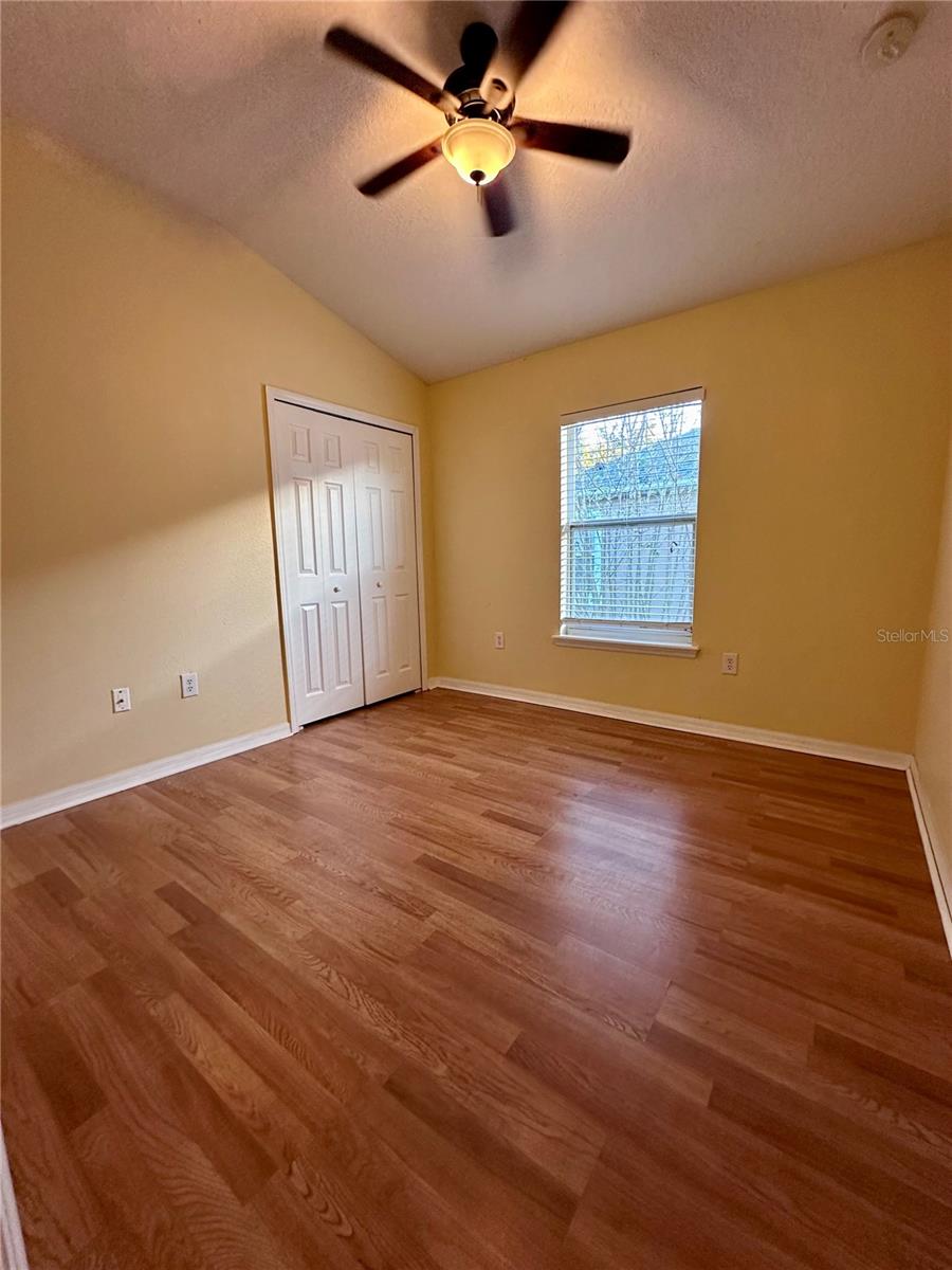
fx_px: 513
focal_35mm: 14
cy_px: 635
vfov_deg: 102.1
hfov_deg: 85.7
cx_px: 476
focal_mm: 2.22
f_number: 2.2
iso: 250
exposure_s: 1/60
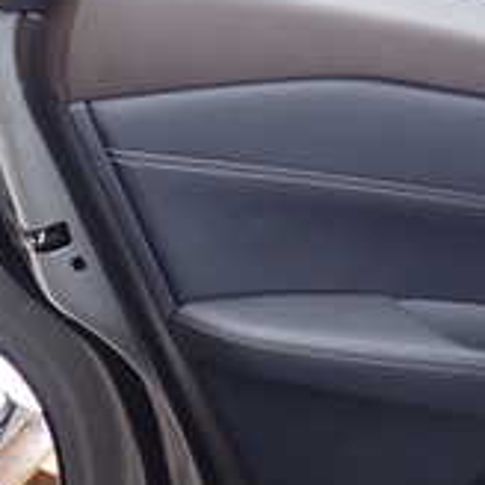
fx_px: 1538
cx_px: 441
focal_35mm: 97
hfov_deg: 17.6
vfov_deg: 17.8
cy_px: 104
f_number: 2.3
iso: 200
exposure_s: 1/60
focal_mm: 5.4
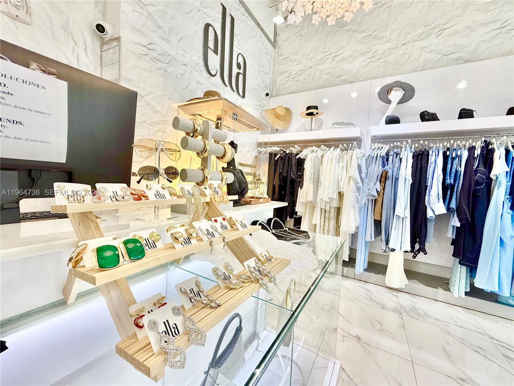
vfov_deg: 85.7
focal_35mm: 14
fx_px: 208
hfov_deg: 102.1
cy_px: 193
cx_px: 257
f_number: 2.2
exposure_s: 1/120
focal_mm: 2.22
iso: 200
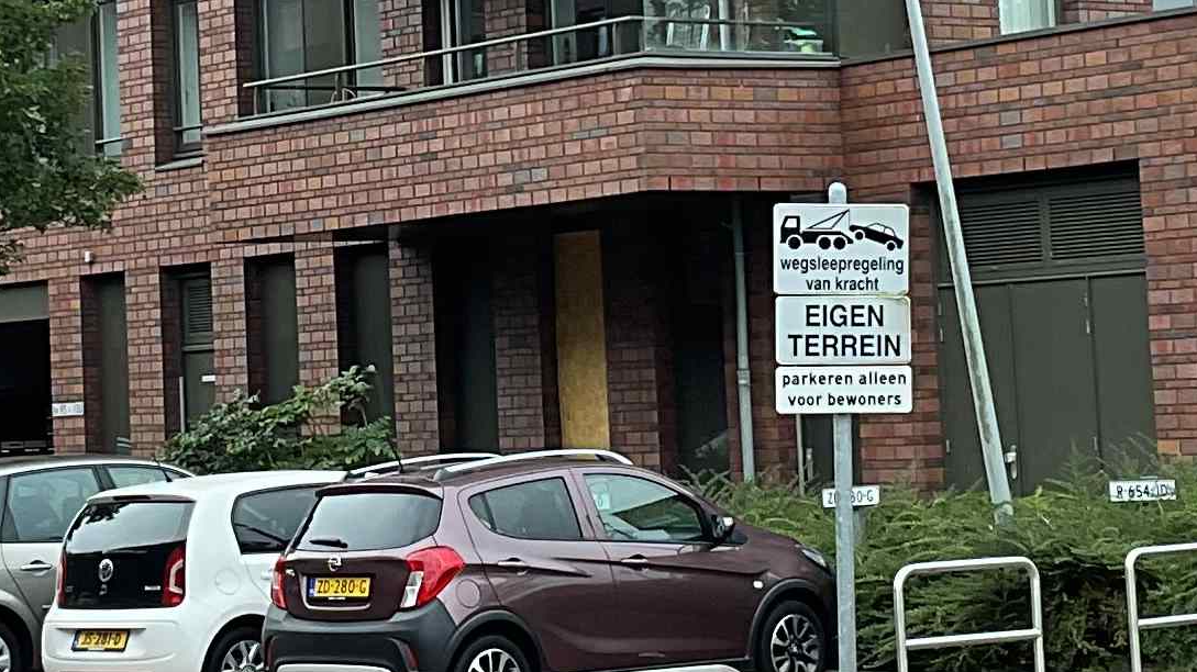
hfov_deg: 18.3
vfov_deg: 10.3
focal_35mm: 117
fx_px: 3713
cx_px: 498
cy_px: 104
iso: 16
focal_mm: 3
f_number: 1.8
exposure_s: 1/168
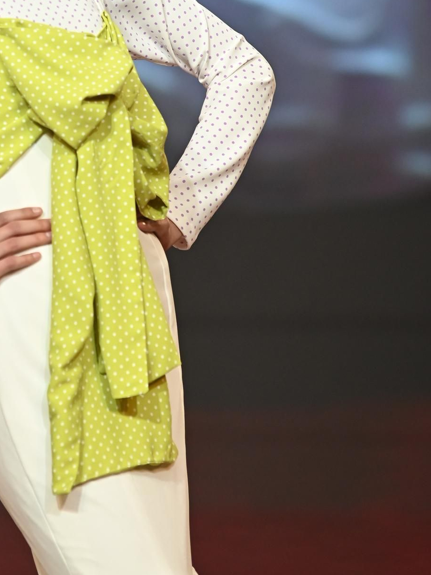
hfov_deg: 3.6
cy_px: 42
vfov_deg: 4.8
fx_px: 6842
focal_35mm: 412
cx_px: 44
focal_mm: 200
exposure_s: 1/400
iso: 1600
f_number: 4.5
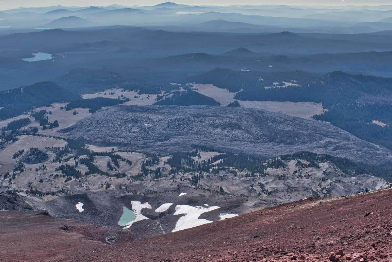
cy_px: 131
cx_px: 196
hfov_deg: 47.9
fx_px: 441
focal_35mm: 40
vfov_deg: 33.0
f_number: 11
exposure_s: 1/500
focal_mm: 27
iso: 320
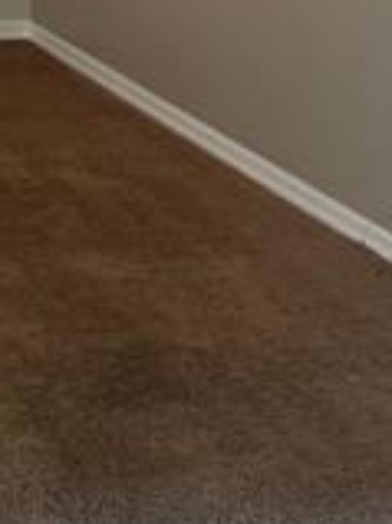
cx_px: -214
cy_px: -353
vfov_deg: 15.2
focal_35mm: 116
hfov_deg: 12.1
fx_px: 1754
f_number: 1.78
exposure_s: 1/60
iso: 125
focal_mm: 6.76
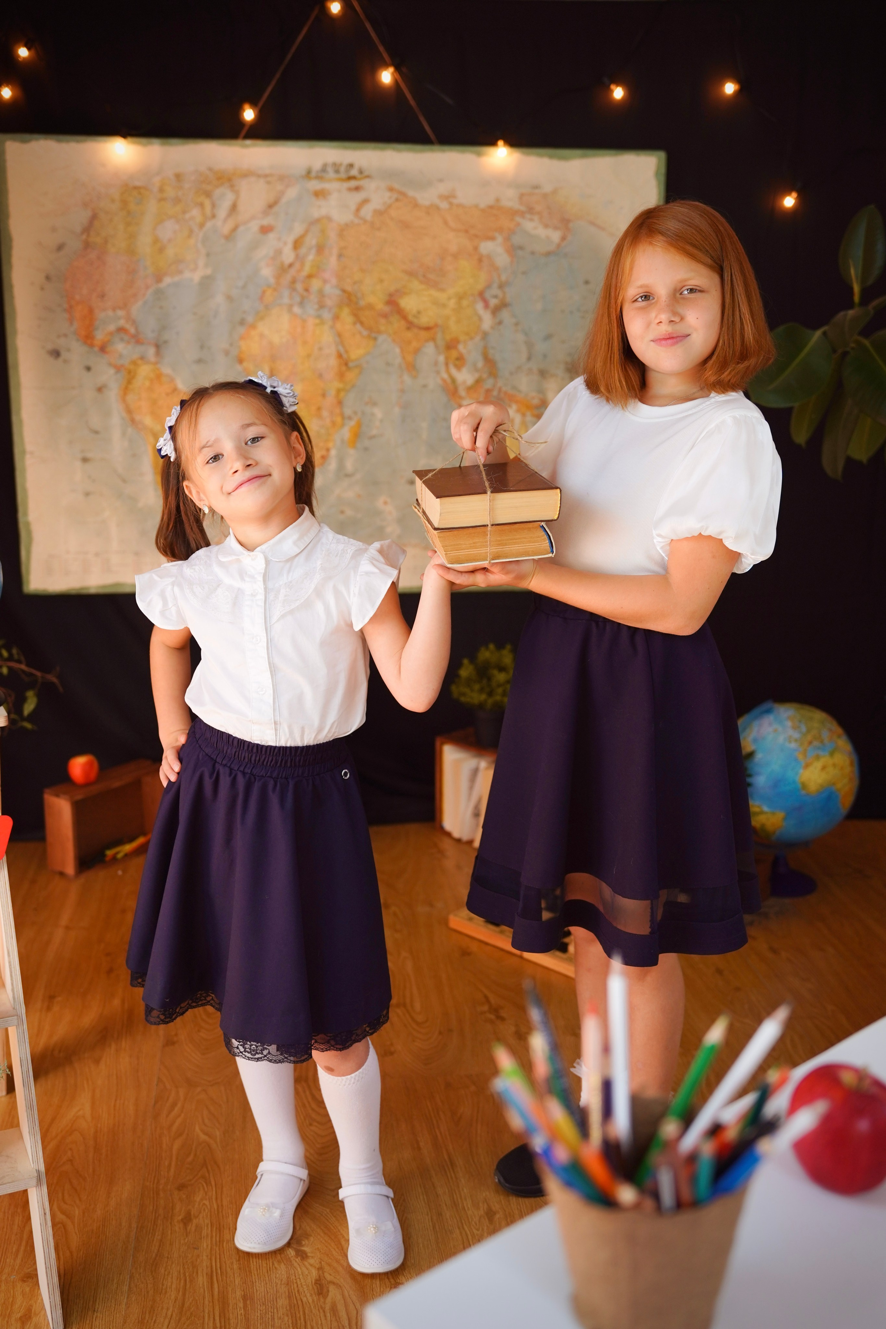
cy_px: 664
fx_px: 1292
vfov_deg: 54.4
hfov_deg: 37.9
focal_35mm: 35
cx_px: 443
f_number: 2.8
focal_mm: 35
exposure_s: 1/200
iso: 320
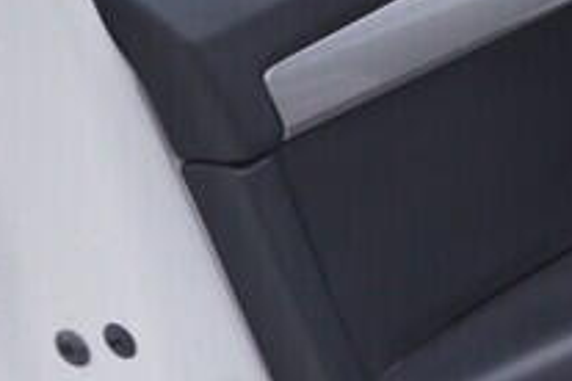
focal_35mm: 178
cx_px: 1246
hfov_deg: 10.4
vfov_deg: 7.7
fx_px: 2828
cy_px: 112
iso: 125
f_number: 3.5
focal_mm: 24
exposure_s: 1/60
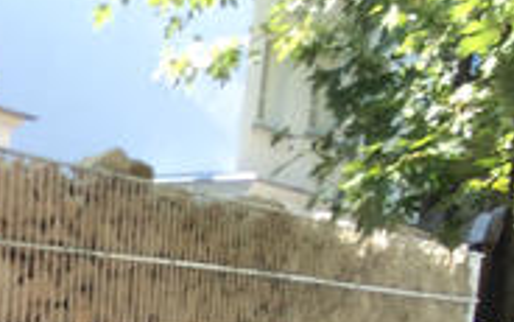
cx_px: -386
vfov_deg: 11.0
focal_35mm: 112
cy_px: 547
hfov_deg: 16.0
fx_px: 1569
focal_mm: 4.12
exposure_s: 1/205
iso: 32
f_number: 2.2
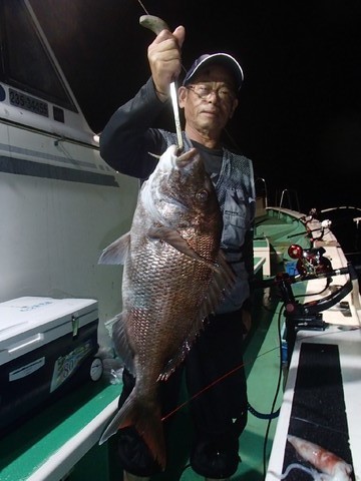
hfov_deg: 49.7
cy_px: 240
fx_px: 389
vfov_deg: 63.4
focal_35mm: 28
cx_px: 180
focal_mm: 5
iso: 400
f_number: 3.9
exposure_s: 1/30
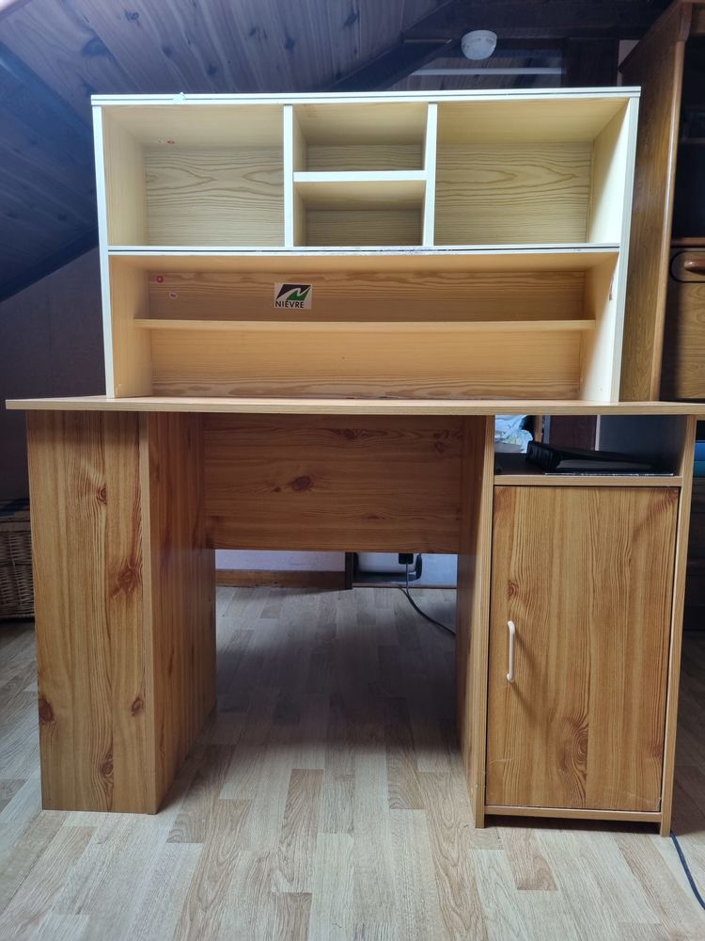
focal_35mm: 26
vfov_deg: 67.3
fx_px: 706
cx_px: 352
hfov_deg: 53.1
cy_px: 470
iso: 250
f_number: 1.8
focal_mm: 5.4
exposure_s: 1/50
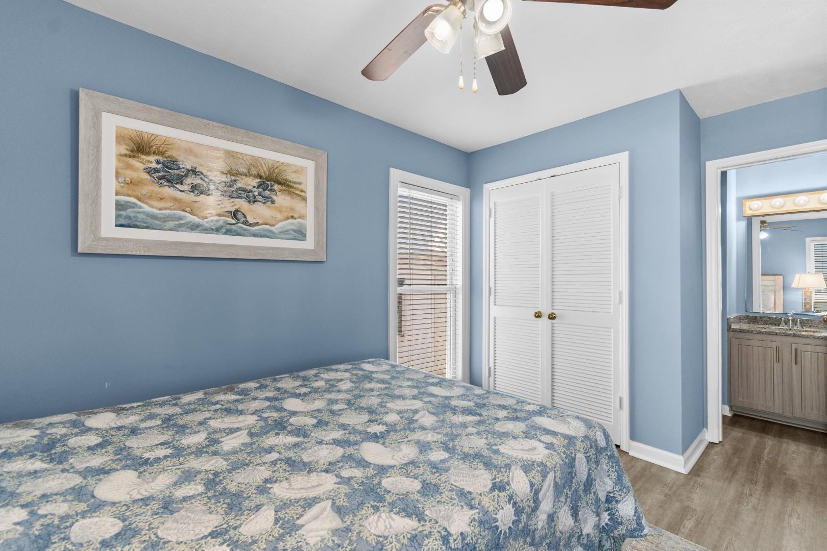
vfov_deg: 77.3
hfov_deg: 100.4
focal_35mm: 15
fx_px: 345
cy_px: 276
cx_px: 414
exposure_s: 1/15
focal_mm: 10
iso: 100
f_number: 4.5
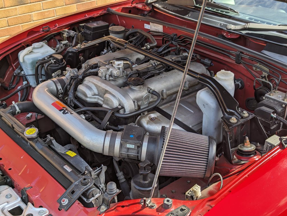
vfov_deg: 30.3
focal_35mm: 48
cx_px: 144
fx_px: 399
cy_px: 108
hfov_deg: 39.6
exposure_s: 1/999
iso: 44
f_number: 1.85
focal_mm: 6.81
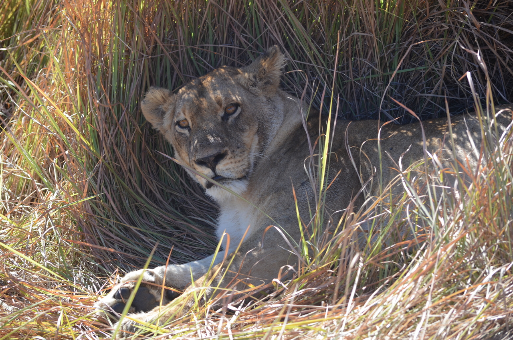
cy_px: 170
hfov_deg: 9.8
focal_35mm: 210
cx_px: 256
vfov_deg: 6.5
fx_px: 2987
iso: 320
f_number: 5.6
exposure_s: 1/500
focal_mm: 140
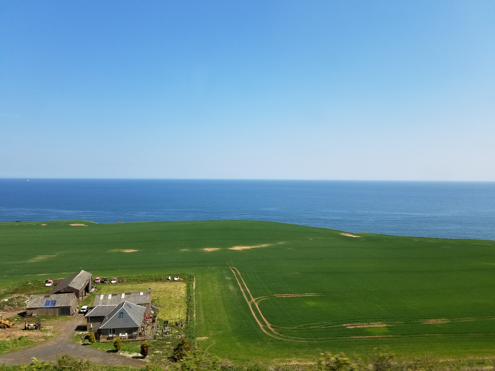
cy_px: 186
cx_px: 248
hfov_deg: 67.3
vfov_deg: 53.1
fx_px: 372
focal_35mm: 26
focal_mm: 4.2
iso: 50
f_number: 1.7
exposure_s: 1/1204
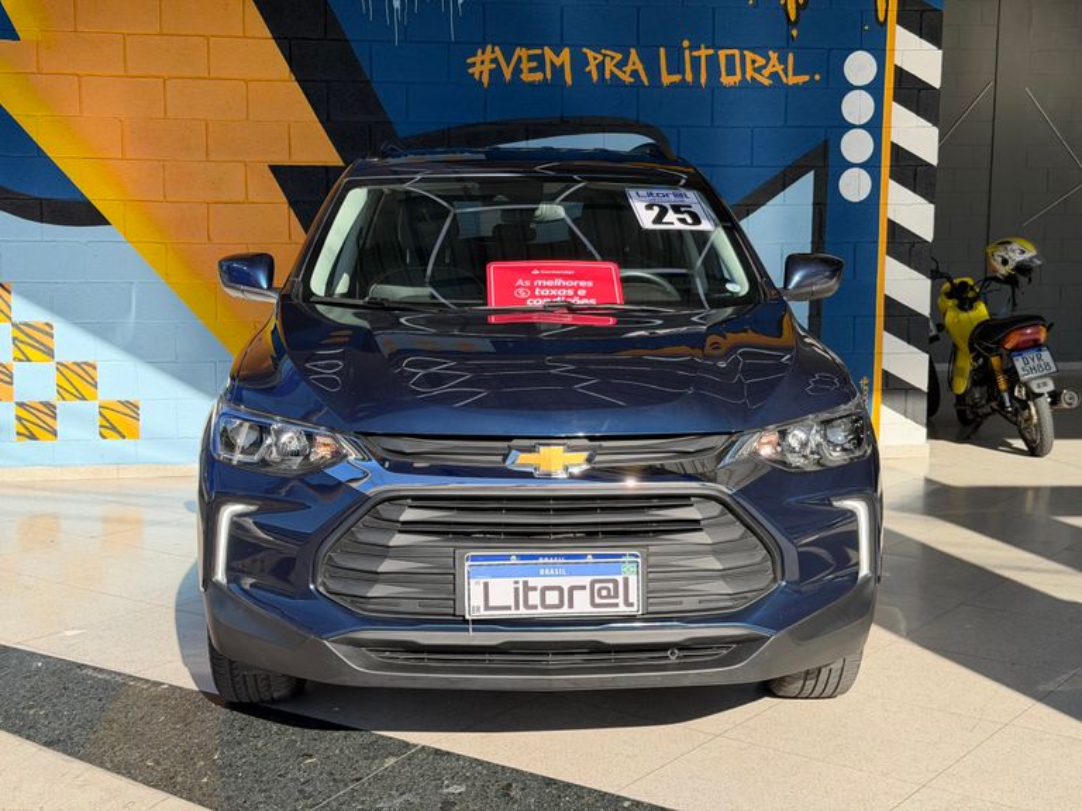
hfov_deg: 39.7
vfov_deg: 30.3
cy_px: 406
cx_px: 541
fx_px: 1500
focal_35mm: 48
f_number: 1.78
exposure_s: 1/2577
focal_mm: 6.76
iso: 100
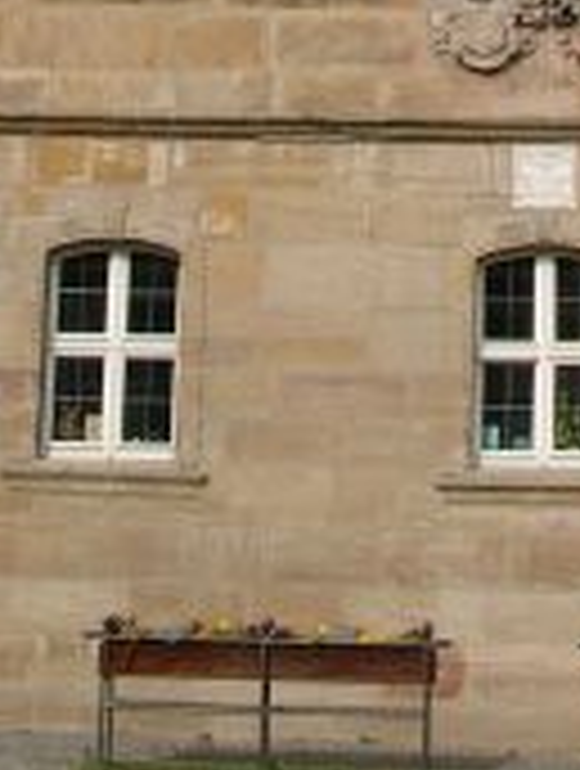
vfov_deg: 15.6
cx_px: 576
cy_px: -284
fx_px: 2649
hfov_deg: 12.4
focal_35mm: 119
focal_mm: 7.13
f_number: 5.6
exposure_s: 1/582
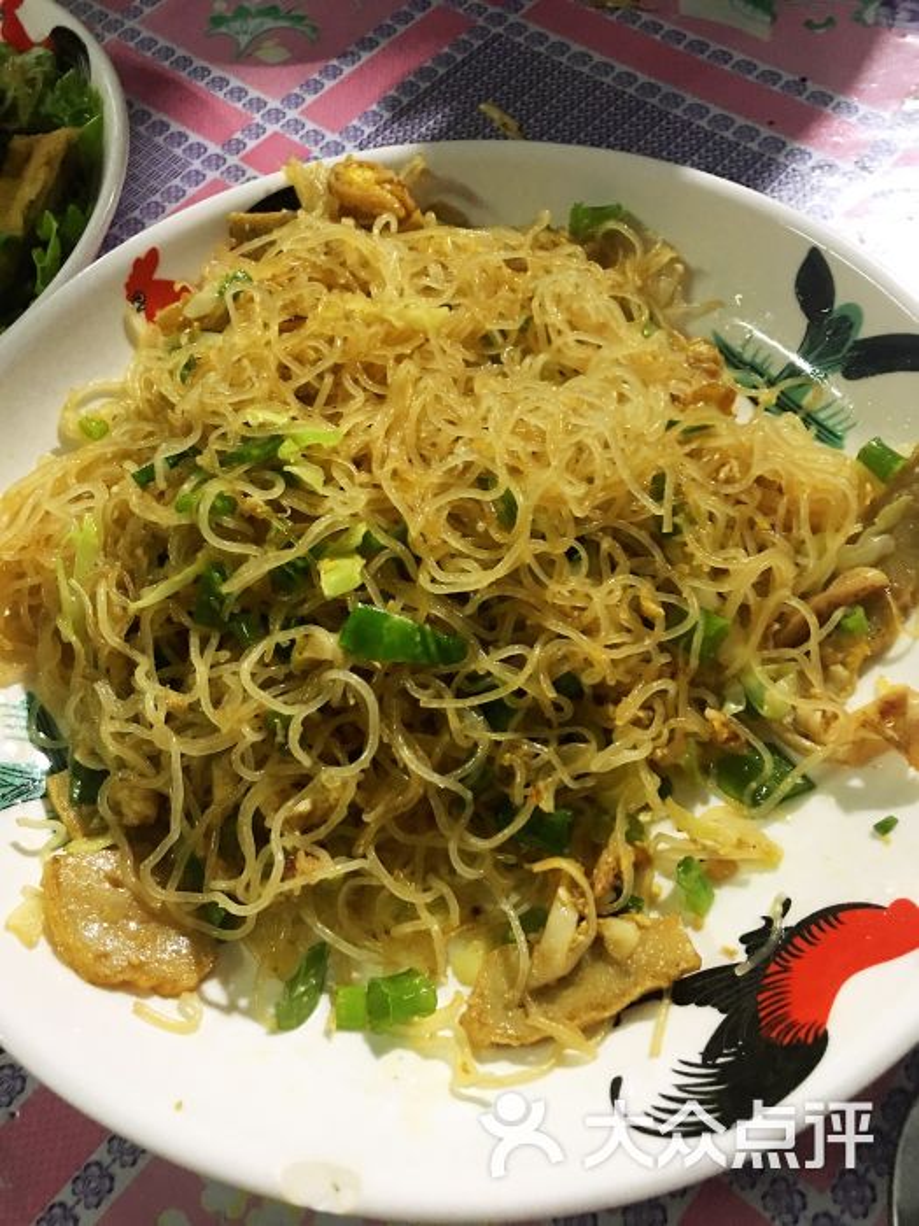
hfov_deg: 48.2
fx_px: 1027
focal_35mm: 29
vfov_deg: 61.7
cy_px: 613
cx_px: 460
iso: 100
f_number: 2.2
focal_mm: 4.15
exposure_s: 1/10
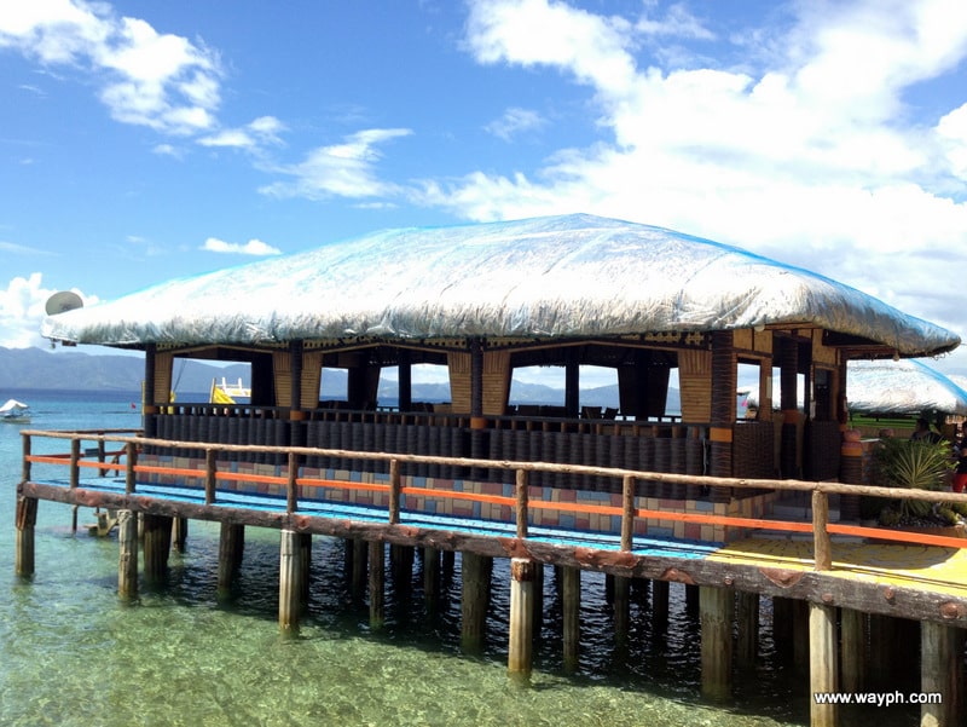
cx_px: 484
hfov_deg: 52.6
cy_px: 364
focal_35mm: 35
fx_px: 978
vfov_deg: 40.7
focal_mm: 4.28
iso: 50
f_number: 2.4
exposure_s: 1/1104
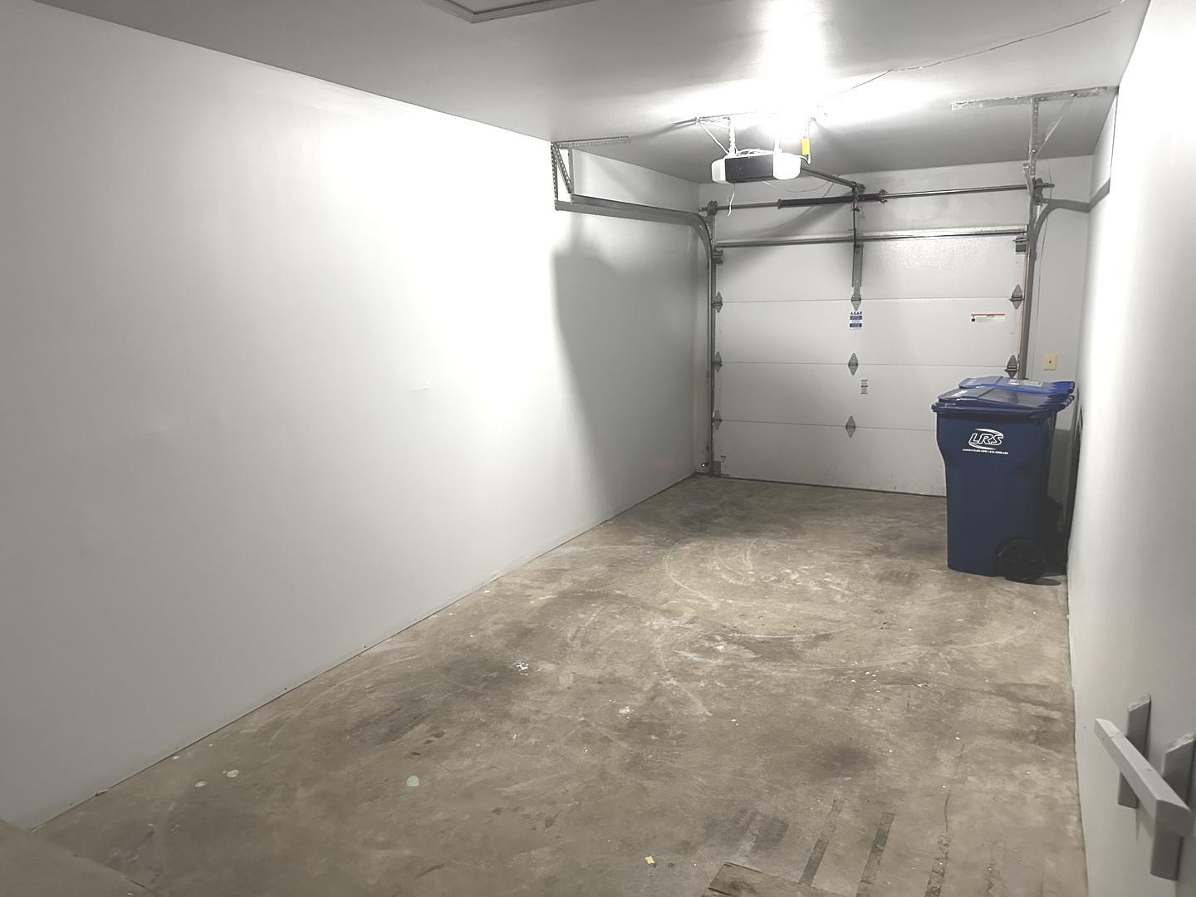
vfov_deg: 56.8
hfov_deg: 71.6
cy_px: 448
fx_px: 829
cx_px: 598
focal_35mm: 24
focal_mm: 6.86
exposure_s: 1/60
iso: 800
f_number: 1.78
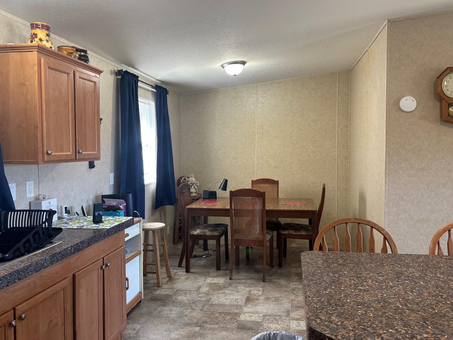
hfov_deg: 63.4
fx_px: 366
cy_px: 163
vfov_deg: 49.7
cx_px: 238
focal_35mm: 28
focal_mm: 5.96
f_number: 1.6
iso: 125
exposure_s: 1/60
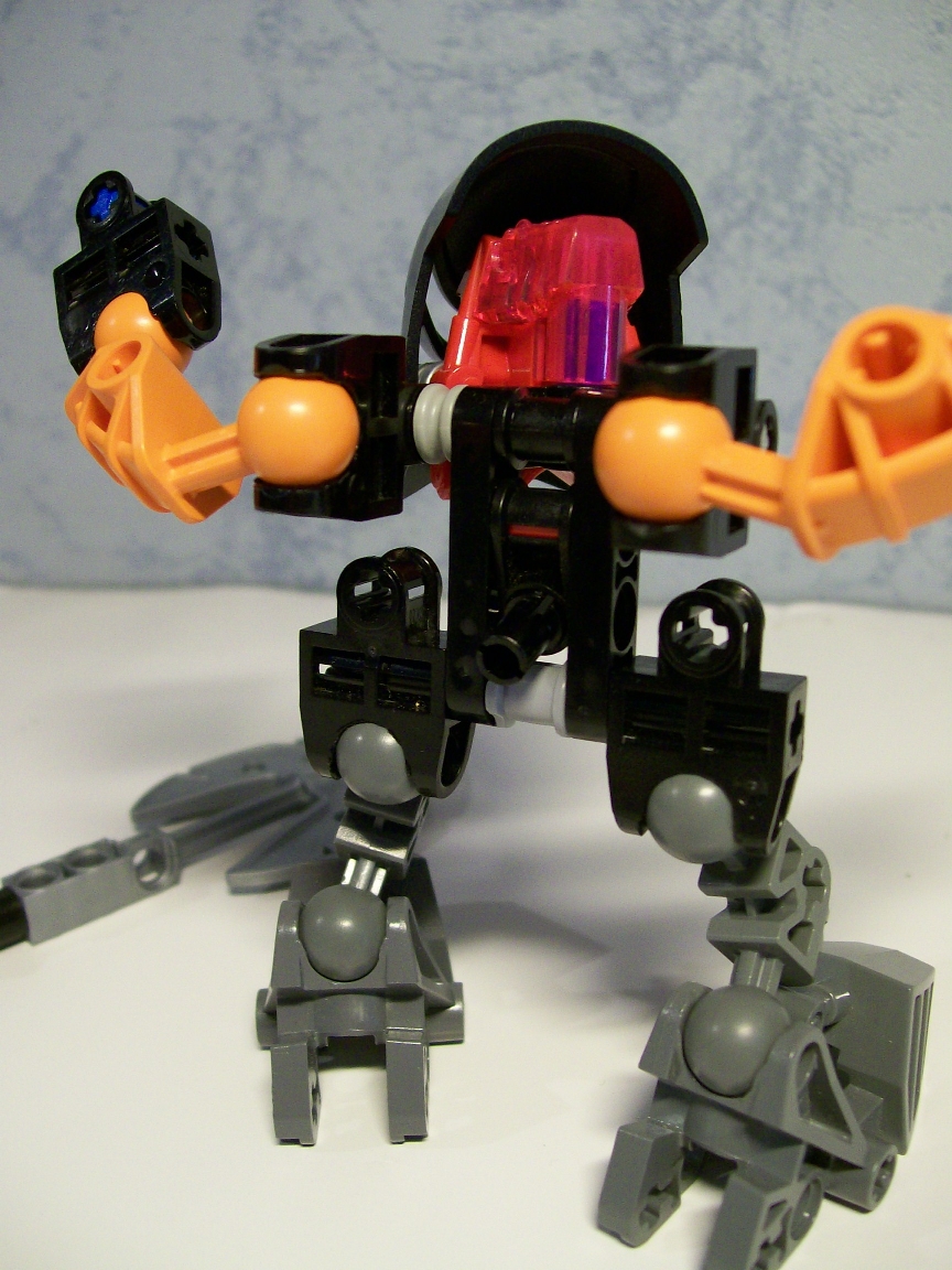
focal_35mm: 36
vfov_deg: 51.4
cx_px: 476
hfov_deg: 39.7
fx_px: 1320
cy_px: 635
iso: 160
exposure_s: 1/30.2
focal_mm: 6
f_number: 2.7
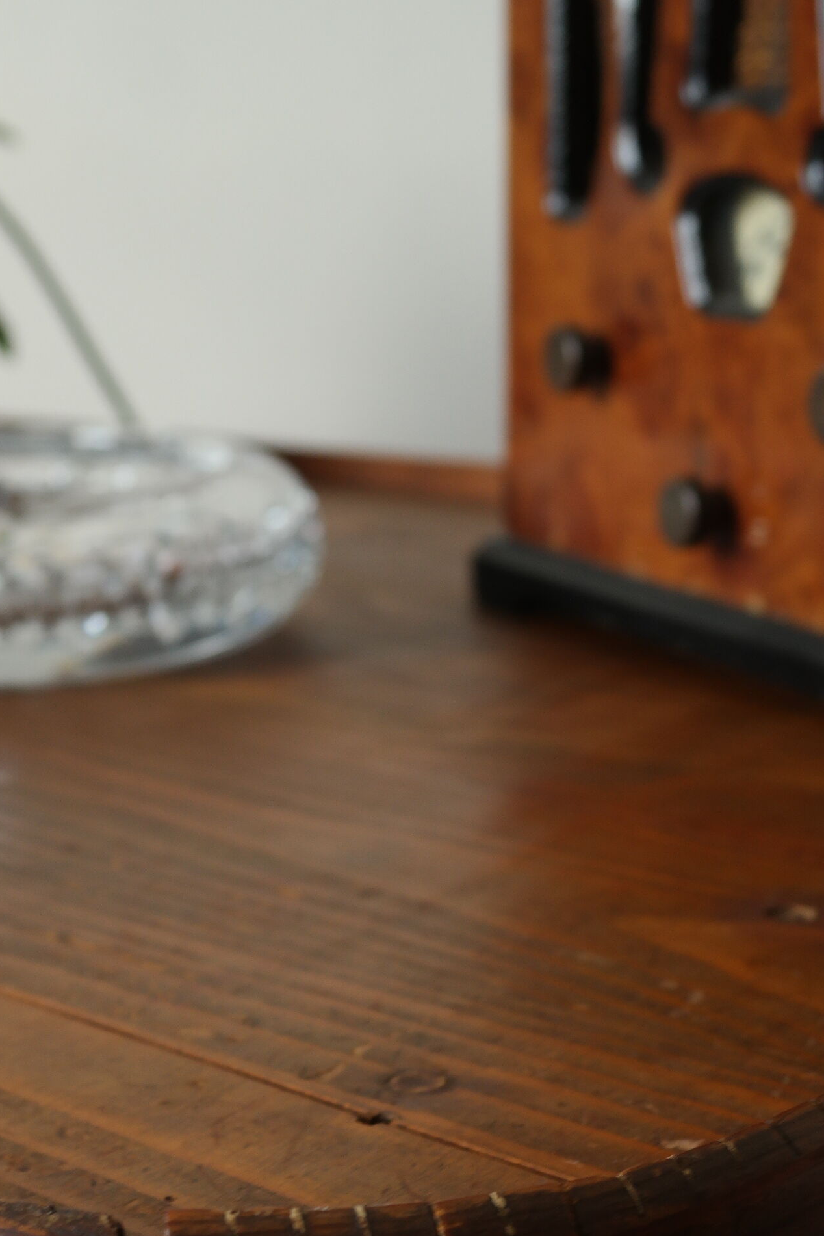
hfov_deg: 18.9
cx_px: 274
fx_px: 2471
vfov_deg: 27.6
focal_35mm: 72
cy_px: 951
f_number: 5.6
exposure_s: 1/30
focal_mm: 30
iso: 400
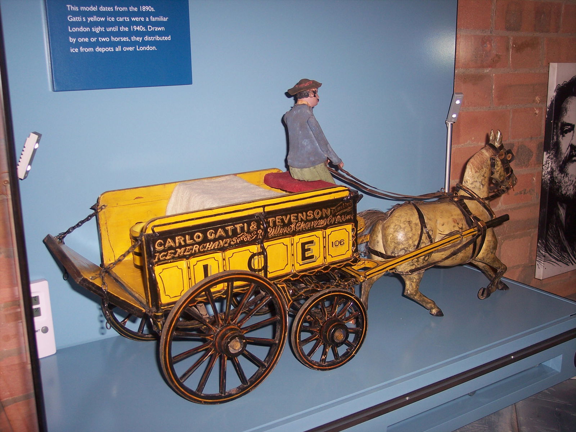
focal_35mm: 39
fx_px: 649
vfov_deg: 36.8
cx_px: 288
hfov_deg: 47.9
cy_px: 216
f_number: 2.8
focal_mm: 8
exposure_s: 1/60
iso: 100
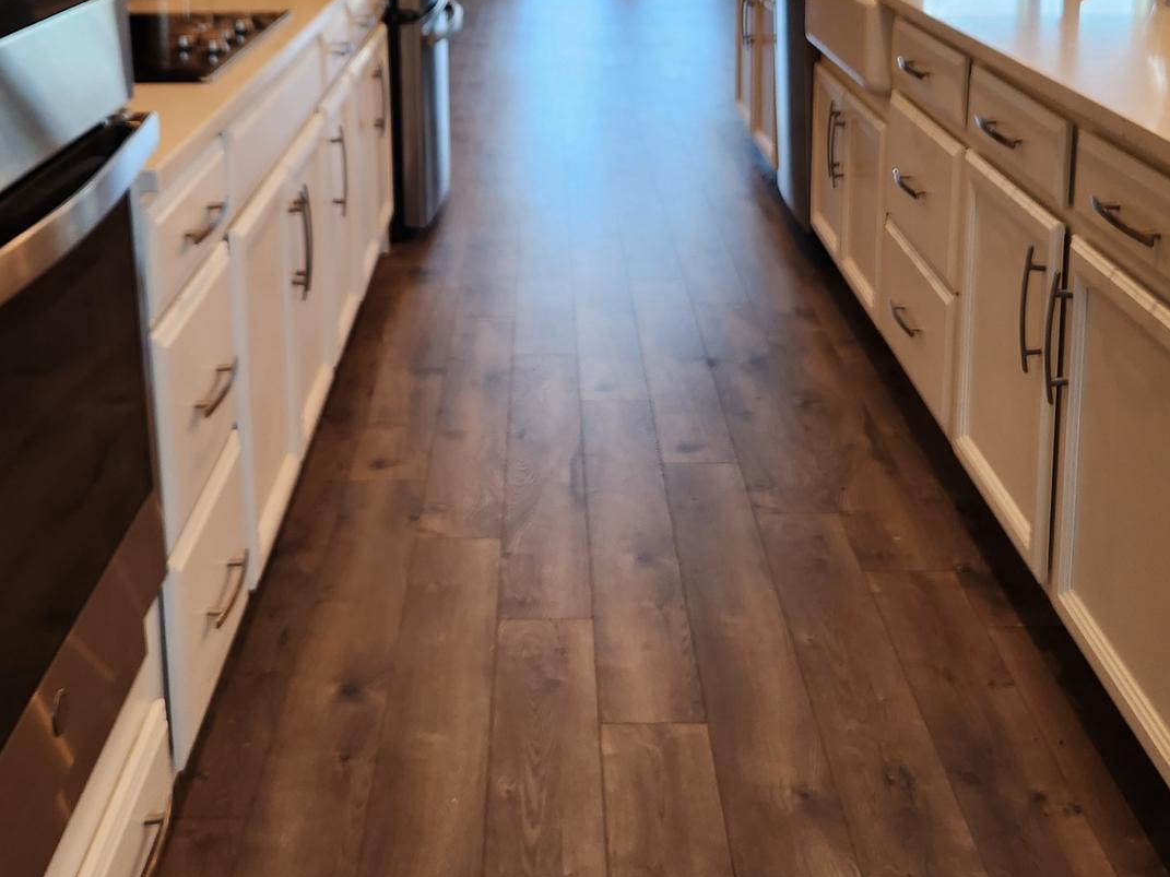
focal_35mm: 44
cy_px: 119
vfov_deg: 31.6
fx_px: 1487
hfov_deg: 42.9
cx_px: 559
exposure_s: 1/120
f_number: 1.8
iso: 125
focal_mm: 5.4
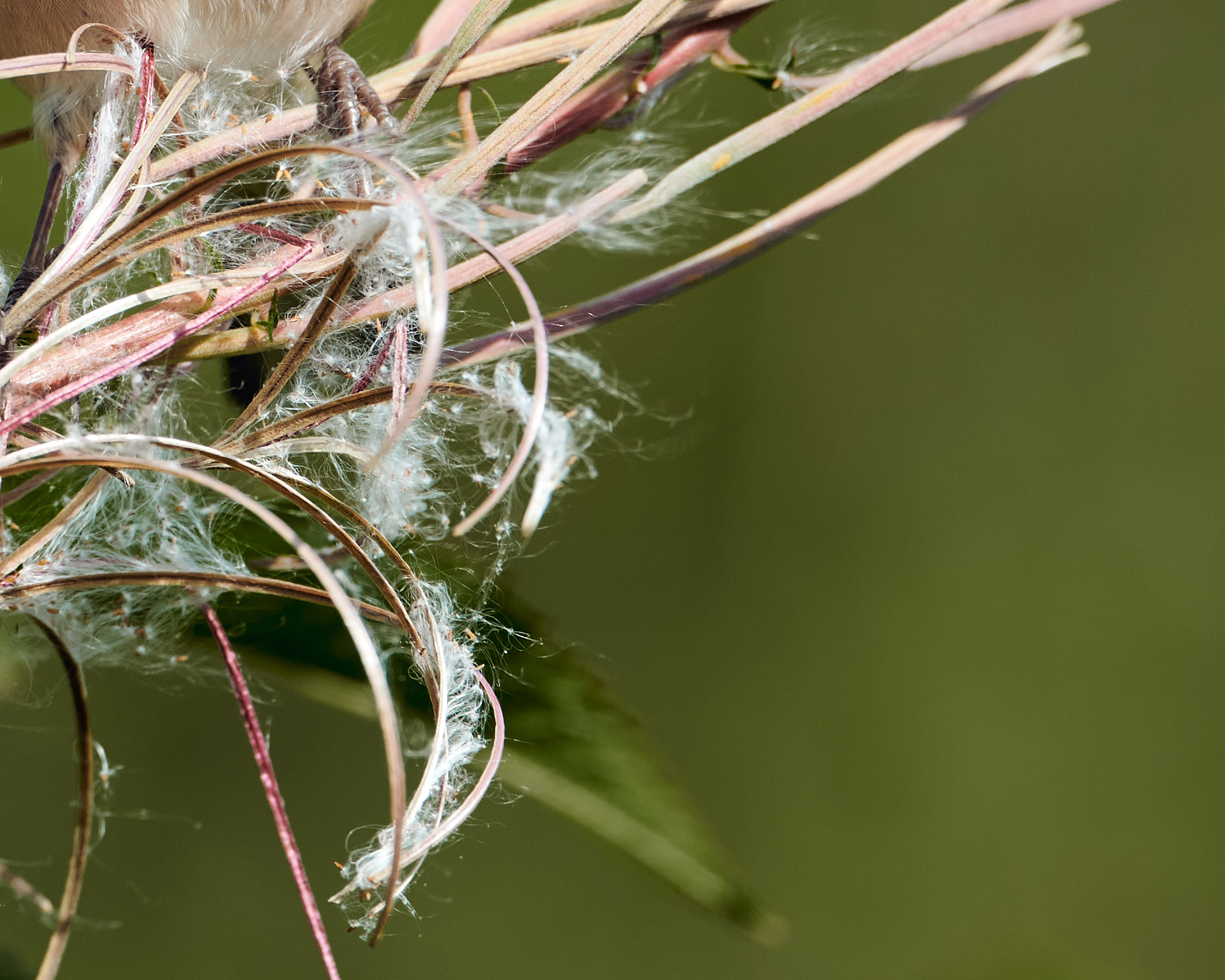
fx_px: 53471
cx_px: 50
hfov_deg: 1.3
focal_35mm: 1475
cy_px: -251
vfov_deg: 1.0
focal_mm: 500
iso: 320
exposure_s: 1/1000
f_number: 5.6
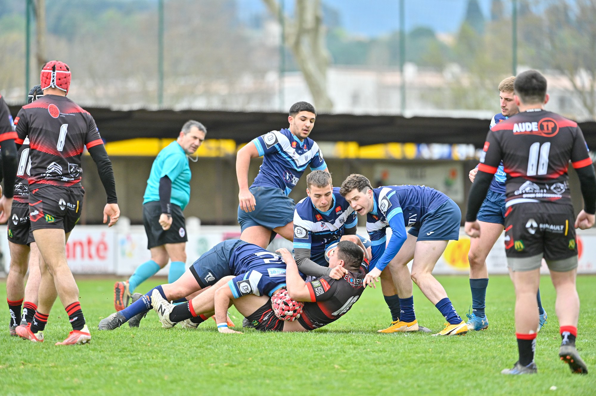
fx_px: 5625
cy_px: 198
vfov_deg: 4.0
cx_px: 298
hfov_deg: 6.1
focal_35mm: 340
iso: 800
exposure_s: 1/1600
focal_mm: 340
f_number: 4
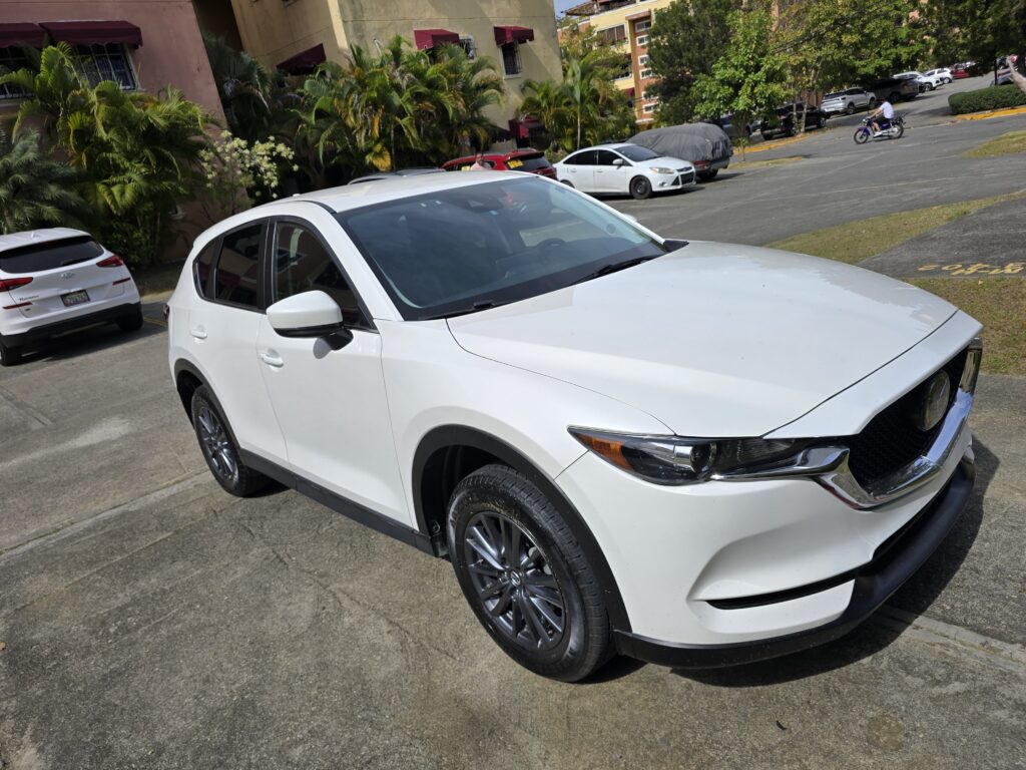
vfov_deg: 58.9
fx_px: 682
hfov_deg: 73.9
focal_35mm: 23
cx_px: 513
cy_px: 385
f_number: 1.7
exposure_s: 1/1336
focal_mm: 6.3
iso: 12
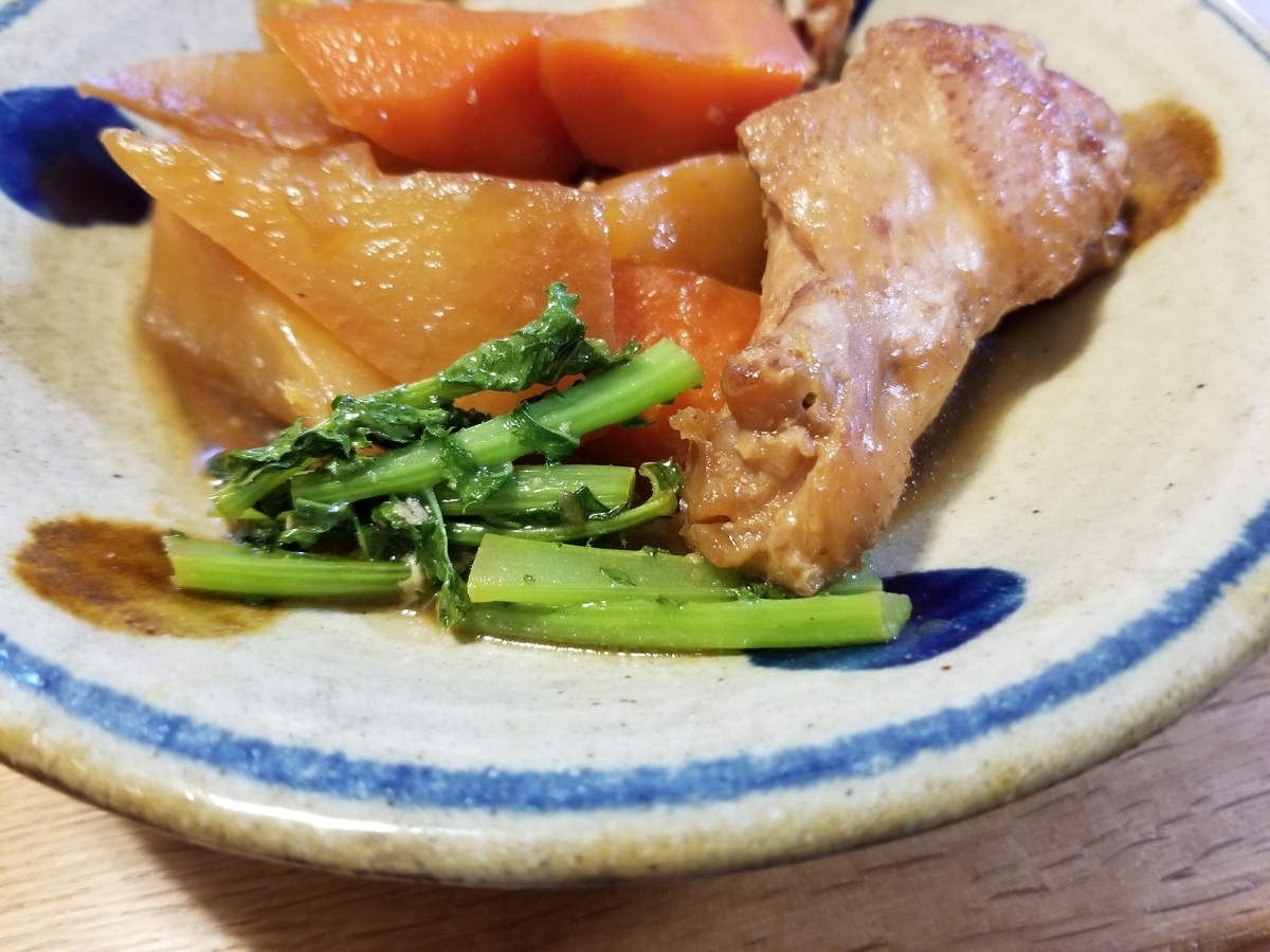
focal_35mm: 26
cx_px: 635
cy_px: 476
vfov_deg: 53.1
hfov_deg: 67.3
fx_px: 954
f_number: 1.7
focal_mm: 4.25
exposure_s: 1/15
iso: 200
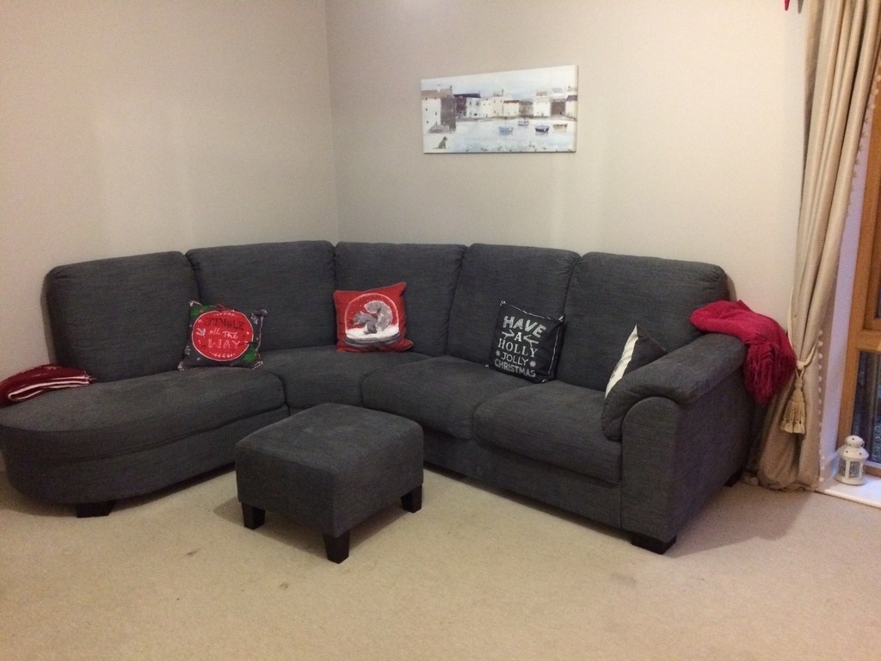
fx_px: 738
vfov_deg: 48.2
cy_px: 330
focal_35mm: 29
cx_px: 440
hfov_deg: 61.7
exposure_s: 1/17
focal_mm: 4.15
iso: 500
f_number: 2.2
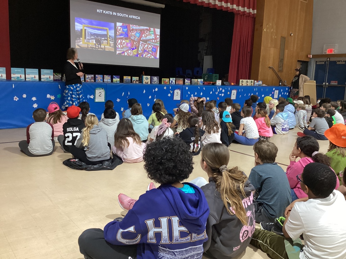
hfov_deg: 58.4
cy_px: 130
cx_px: 173
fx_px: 310
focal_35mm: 31
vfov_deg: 45.4
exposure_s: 1/60
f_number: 2.4
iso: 250
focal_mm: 3.3
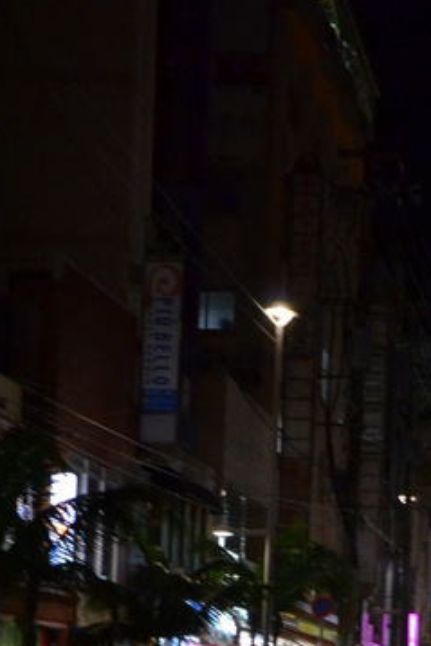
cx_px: 489
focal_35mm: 98
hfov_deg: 13.7
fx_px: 1758
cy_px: 704
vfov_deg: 19.9
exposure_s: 1/30
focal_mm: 26
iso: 2200
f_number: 5.6
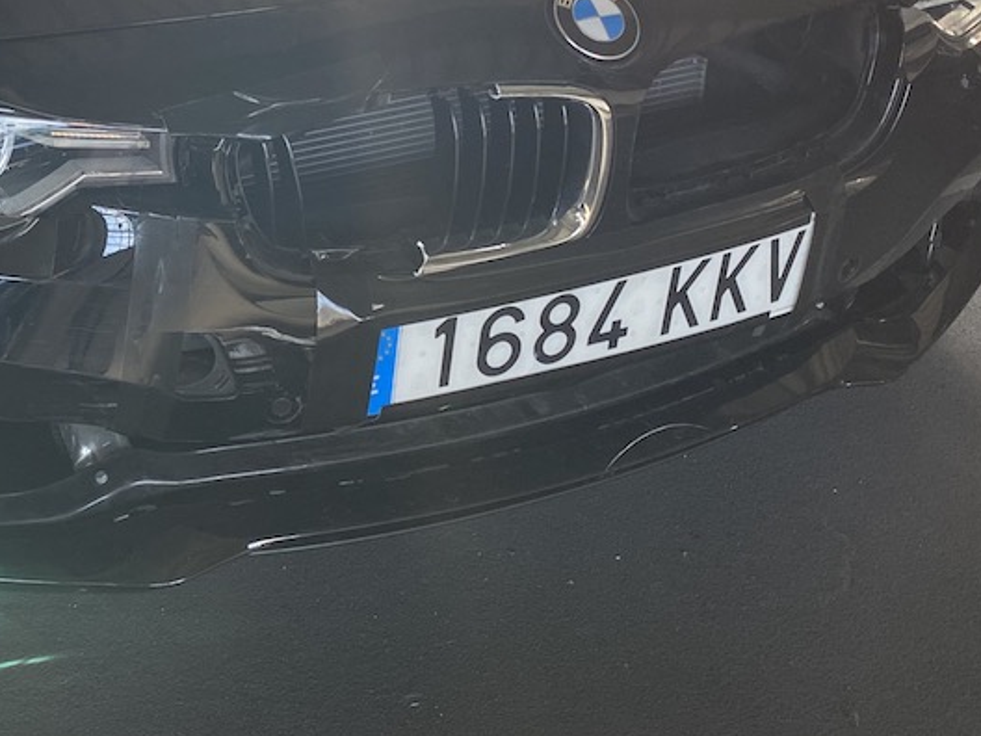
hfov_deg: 29.6
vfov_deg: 22.9
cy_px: 117
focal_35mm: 63
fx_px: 1785
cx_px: 113
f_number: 1.8
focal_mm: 4.25
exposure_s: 1/121
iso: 64
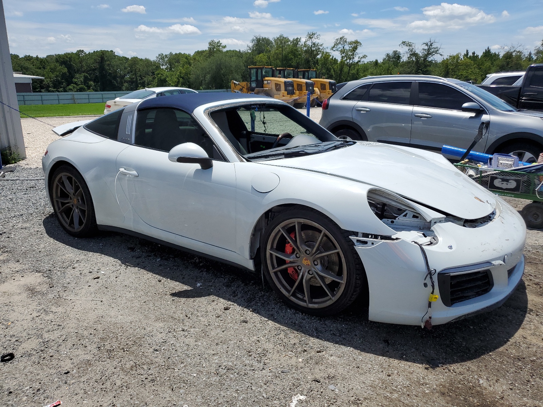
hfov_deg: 67.3
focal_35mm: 26
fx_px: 408
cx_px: 272
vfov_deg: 53.1
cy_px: 204
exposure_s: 1/10000
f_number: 1.5
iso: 50
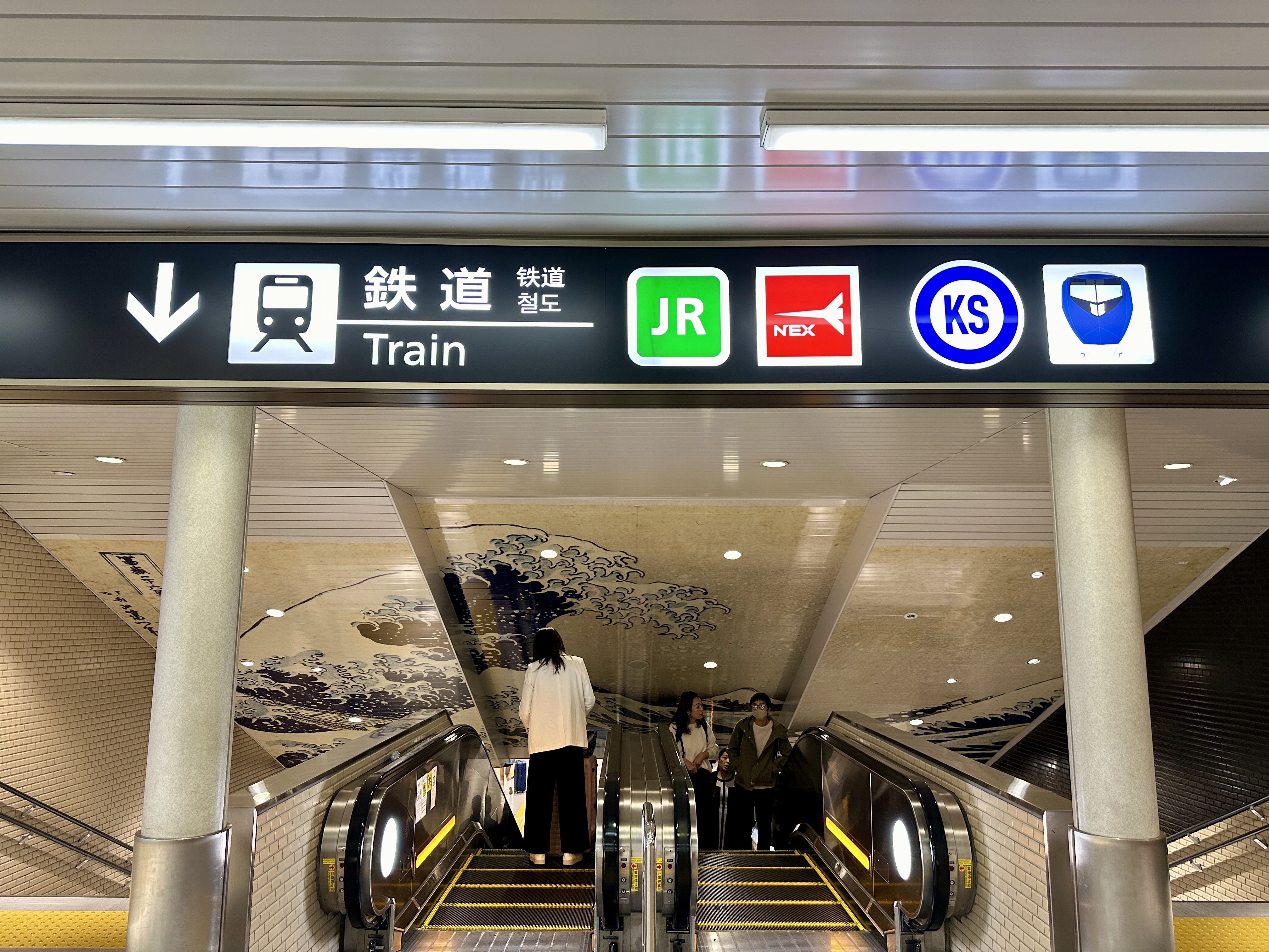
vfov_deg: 56.8
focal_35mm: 24
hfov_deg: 71.6
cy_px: 476
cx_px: 634
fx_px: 880
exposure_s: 1/50
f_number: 1.78
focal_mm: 6.86
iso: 160
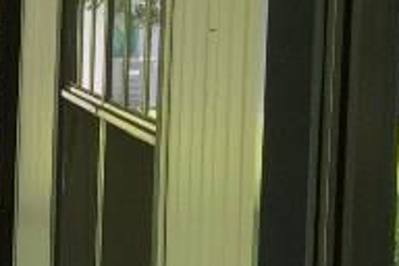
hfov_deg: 11.1
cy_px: 162
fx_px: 1784
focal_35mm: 161
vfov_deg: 8.5
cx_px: -493
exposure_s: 1/193
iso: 32
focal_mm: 4.15
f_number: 2.2
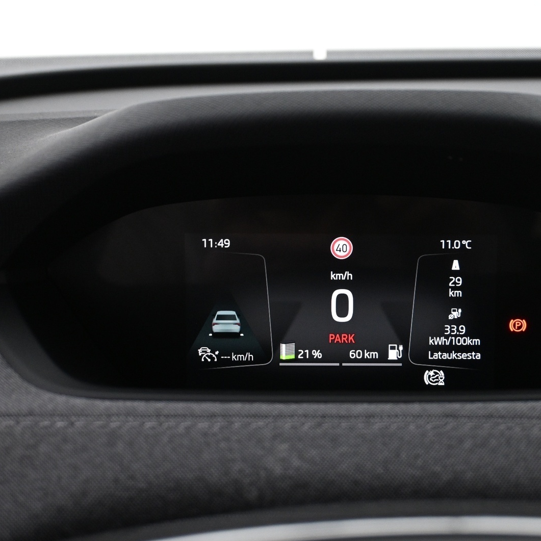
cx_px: 335
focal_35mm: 61
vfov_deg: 28.0
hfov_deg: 27.9
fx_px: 1084
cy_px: 273
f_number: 5
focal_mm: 31.5
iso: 1600
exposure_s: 1/30
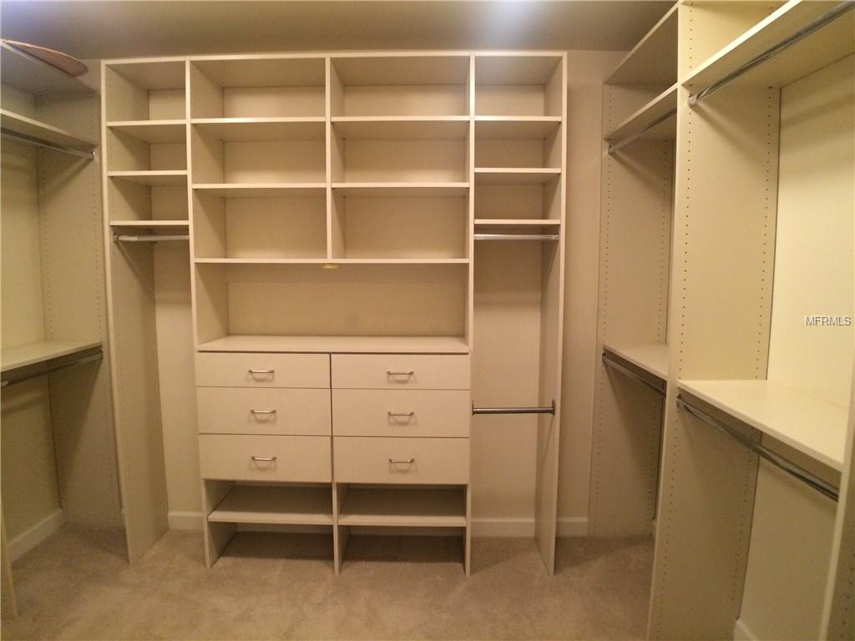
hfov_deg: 61.7
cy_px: 320
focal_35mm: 29
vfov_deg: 48.2
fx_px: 716
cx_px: 428
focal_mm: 4.15
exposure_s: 1/30
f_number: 2.2
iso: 160
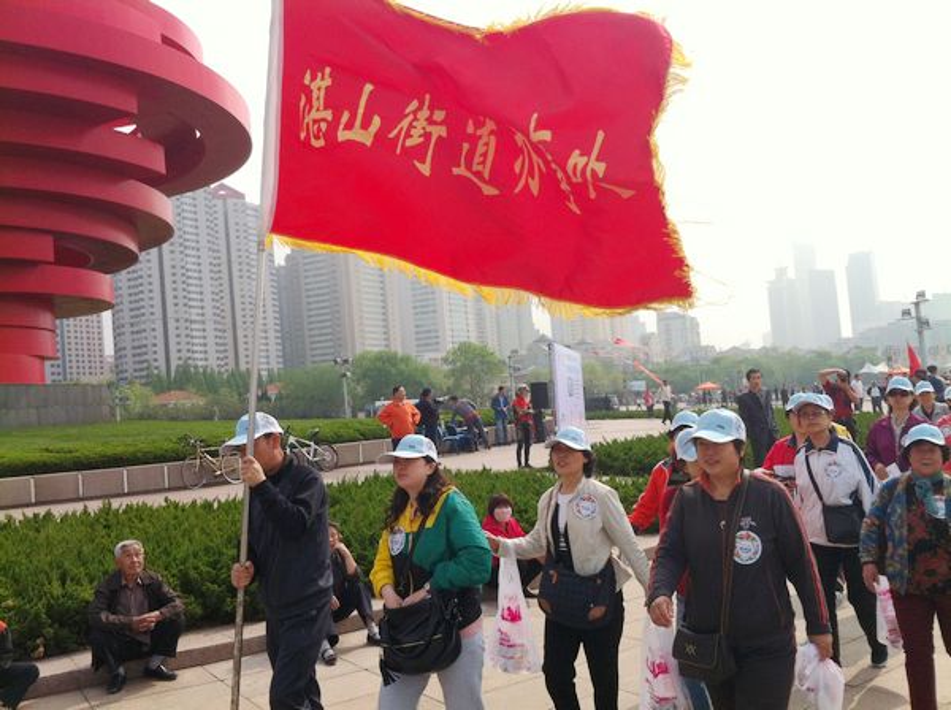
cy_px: 355
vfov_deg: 40.6
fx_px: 960
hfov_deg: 52.7
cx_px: 476
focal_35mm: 35
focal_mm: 3.85
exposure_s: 1/1508
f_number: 2.8
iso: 80
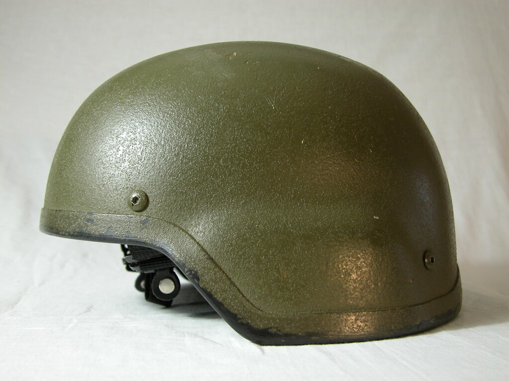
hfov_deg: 44.8
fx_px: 618
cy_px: 190
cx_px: 254
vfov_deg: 34.3
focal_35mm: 42
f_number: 2.9
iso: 100
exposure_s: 1/4.7
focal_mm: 10.7
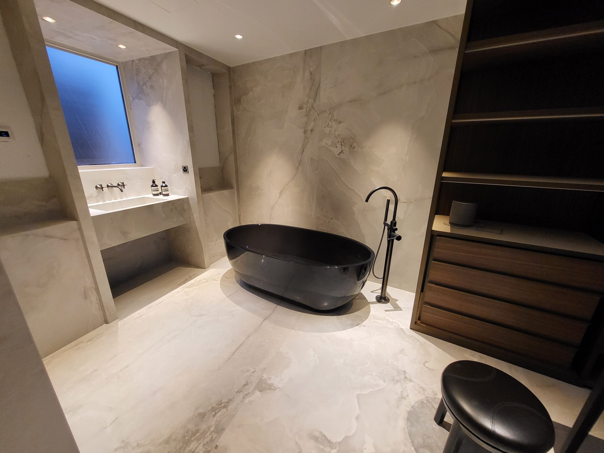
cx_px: 302
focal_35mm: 13
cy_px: 226
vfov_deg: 89.9
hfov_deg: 106.2
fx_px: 227
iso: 250
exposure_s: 1/50
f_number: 2.2
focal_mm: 1.74
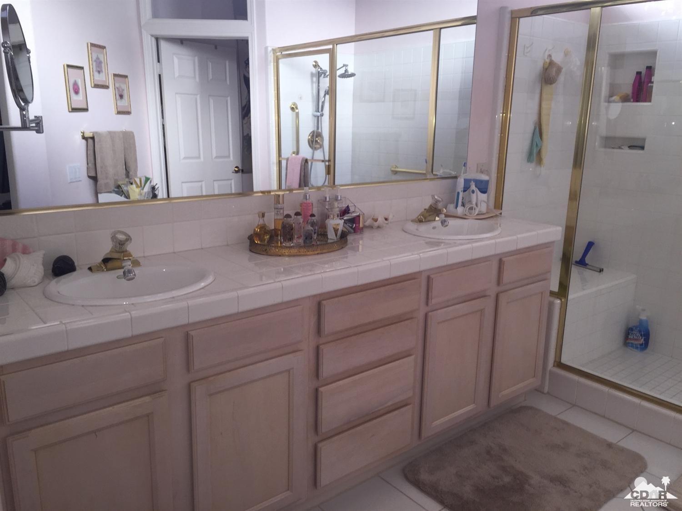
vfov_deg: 48.2
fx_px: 571
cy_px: 256
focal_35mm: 29
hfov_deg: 61.7
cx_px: 341
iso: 32
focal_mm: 4.15
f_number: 2.2
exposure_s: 1/33
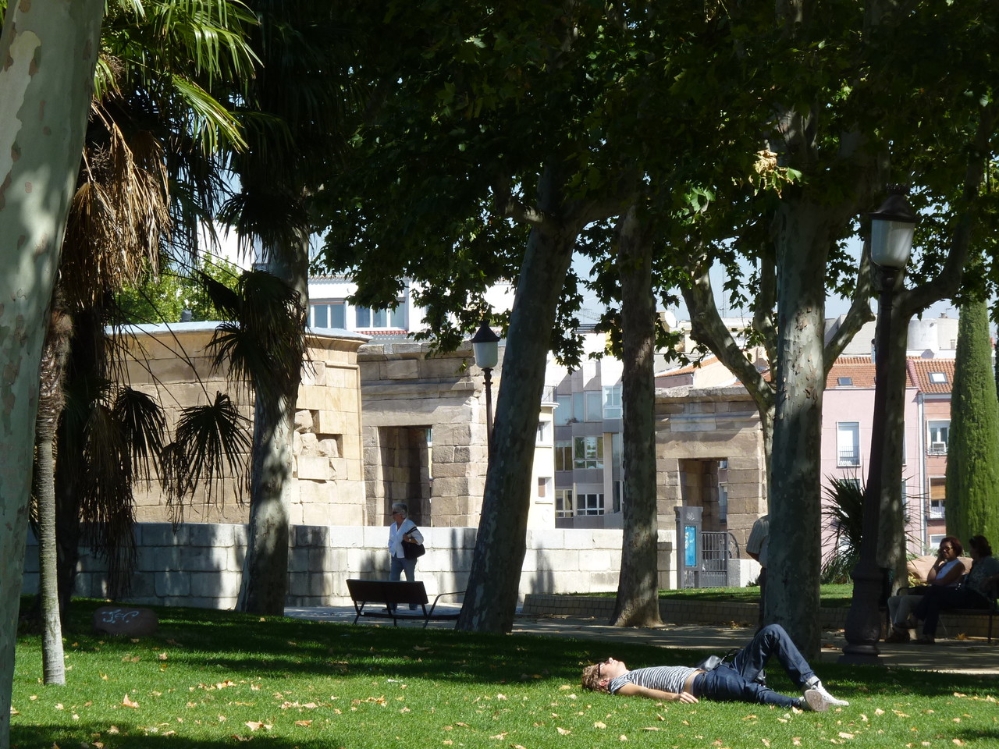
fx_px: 5079
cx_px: 500
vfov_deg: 8.4
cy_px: 374
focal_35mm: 176
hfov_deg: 11.2
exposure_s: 1/250
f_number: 5
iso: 80
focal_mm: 31.2
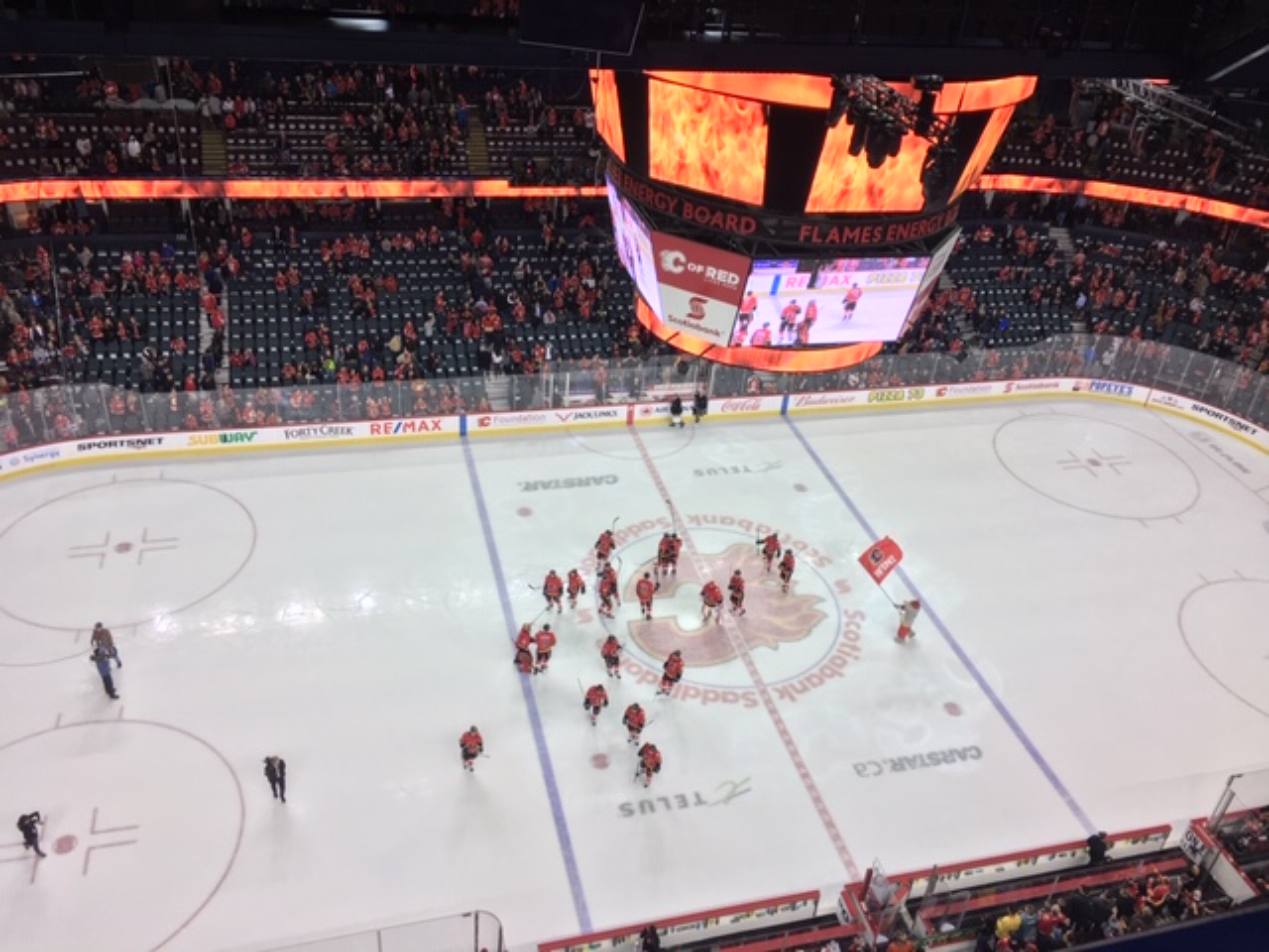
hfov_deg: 61.7
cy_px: 476
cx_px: 634
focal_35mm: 29
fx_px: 1063
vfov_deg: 48.2
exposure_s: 1/120
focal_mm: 4.15
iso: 32
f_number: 2.2
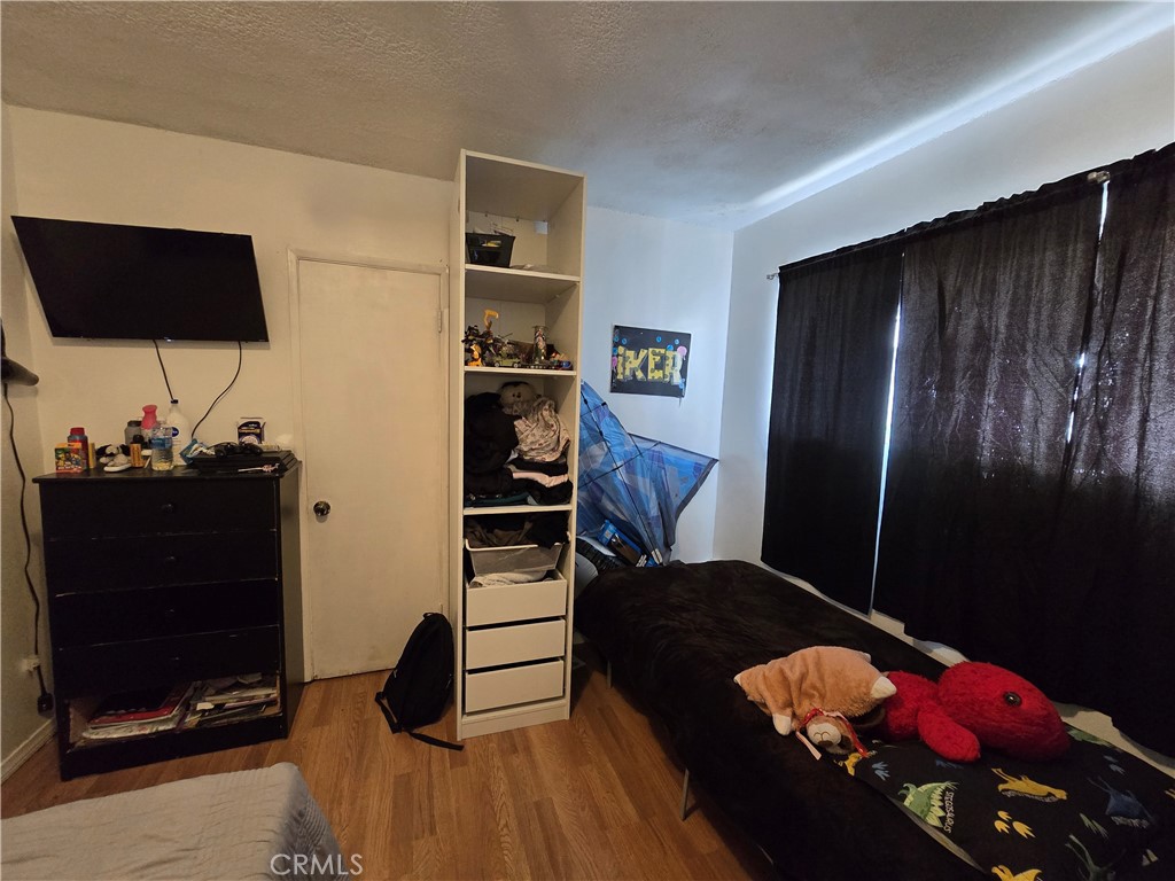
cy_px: 440
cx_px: 588
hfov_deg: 106.2
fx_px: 441
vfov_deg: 89.9
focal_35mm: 13
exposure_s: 1/60
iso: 800
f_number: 2.2
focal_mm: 2.2
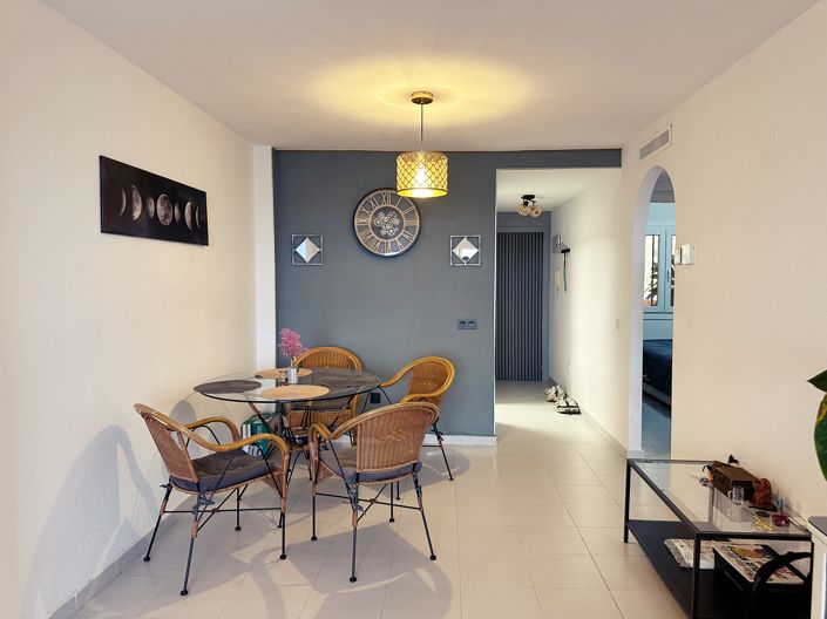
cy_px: 310
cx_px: 414
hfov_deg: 71.6
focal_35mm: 24
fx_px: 573
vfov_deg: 56.8
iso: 320
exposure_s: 1/50
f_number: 1.78
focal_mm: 6.86
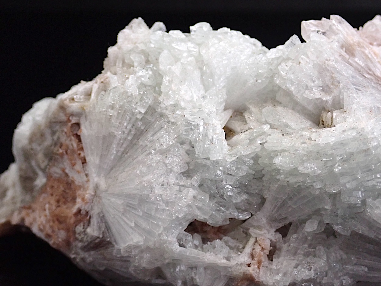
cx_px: 190
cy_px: 143
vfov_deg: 19.1
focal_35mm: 77
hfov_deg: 25.3
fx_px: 848
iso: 800
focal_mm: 13.65
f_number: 4.1
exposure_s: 1/30
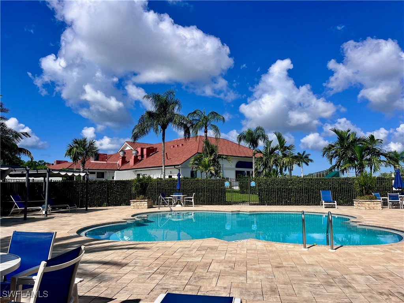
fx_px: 303
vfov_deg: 53.1
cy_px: 152
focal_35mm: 26
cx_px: 202
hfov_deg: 67.3
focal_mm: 5.1
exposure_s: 1/5848
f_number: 1.6
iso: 50
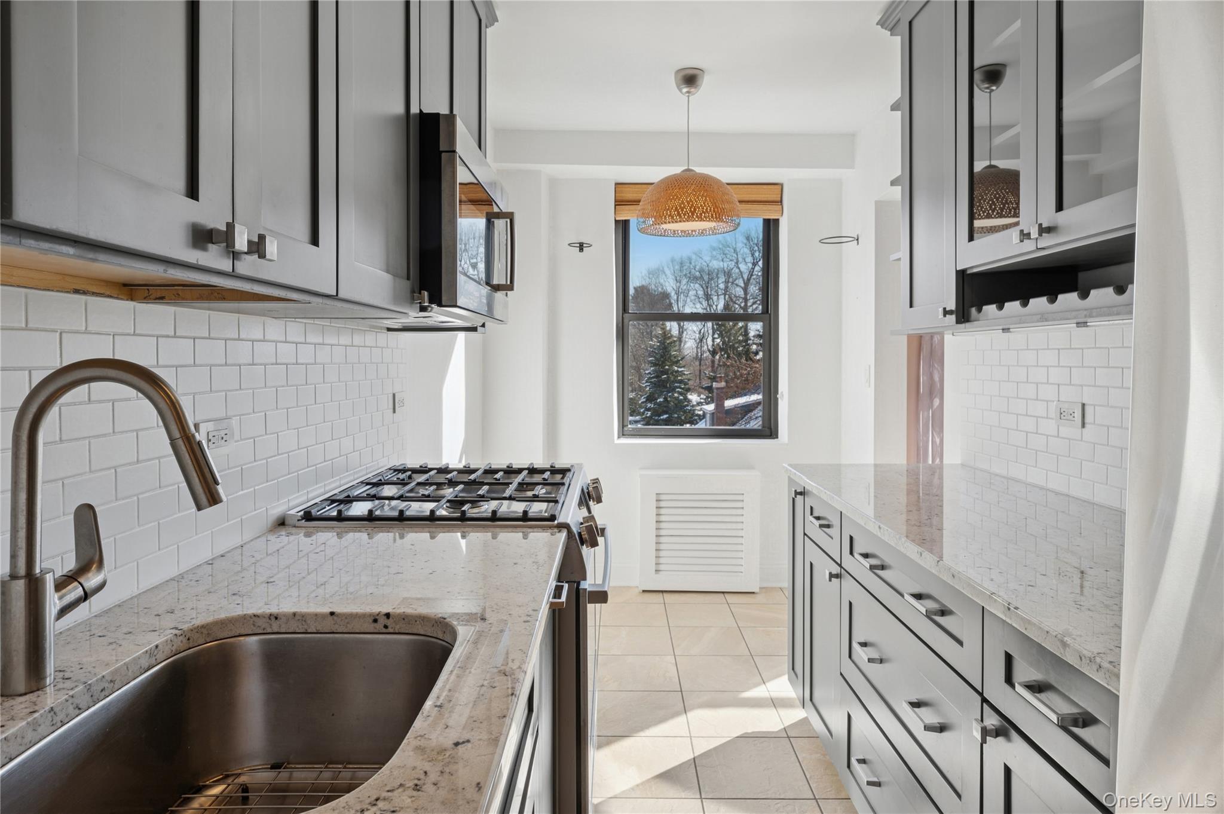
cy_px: 407
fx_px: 679
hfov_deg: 84.0
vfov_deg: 61.8
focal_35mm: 20
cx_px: 612
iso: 200
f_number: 11
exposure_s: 1/20
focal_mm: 20
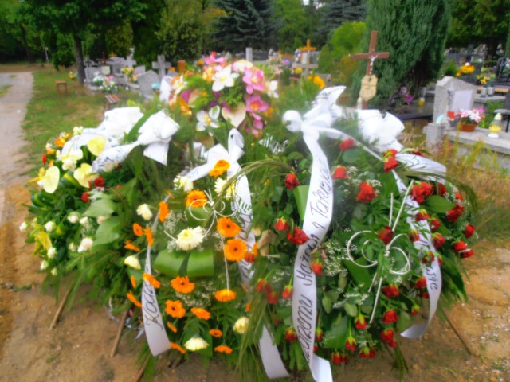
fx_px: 354
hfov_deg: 71.6
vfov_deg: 56.8
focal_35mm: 24
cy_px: 191
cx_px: 255
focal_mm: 4.2
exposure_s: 1/80
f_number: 3
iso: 80
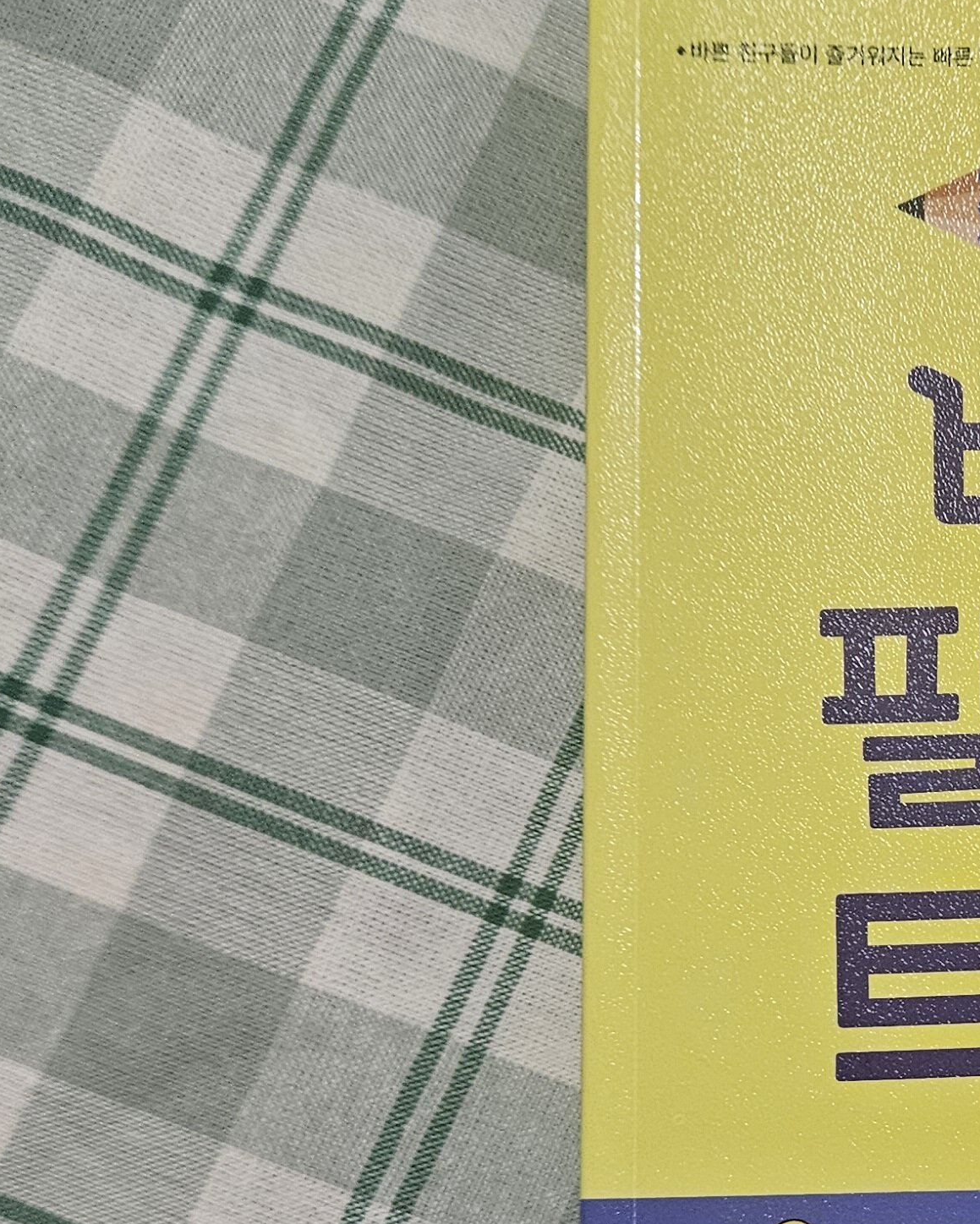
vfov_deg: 29.7
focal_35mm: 62
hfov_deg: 22.1
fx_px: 2247
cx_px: 1282
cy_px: 995
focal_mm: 5.4
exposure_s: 1/120
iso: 250
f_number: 1.8
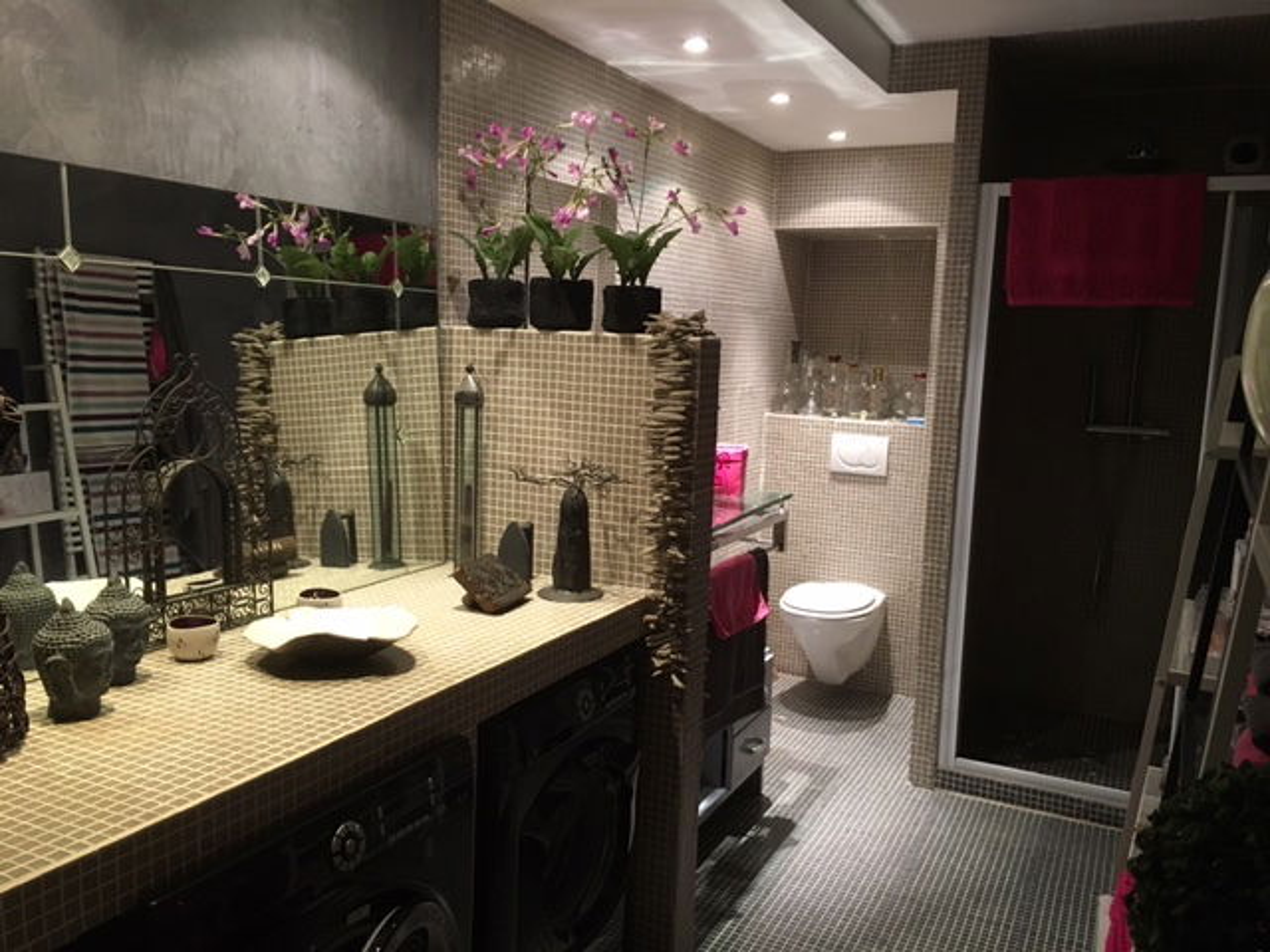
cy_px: 476
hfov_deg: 61.7
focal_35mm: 29
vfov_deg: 48.2
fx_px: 1064
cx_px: 635
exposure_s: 1/33
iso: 160
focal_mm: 4.15
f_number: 2.2
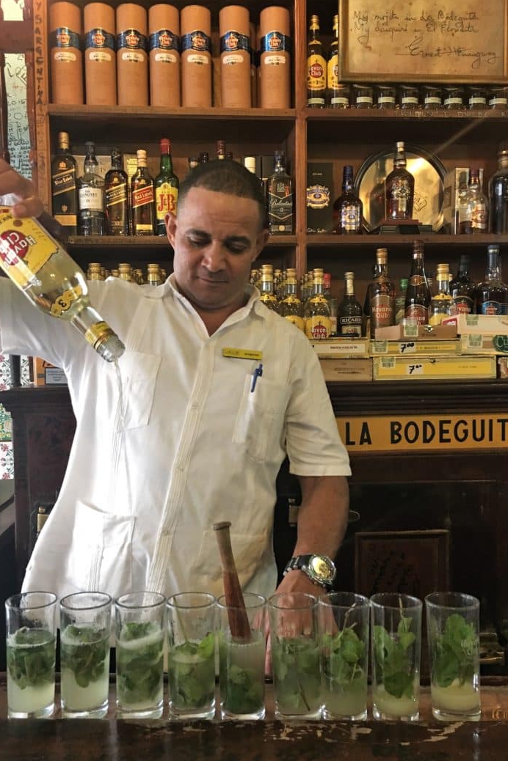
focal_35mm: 31
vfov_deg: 60.3
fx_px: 656
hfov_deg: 42.3
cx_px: 244
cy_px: 390
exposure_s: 1/17
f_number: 2.2
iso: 200
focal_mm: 4.15
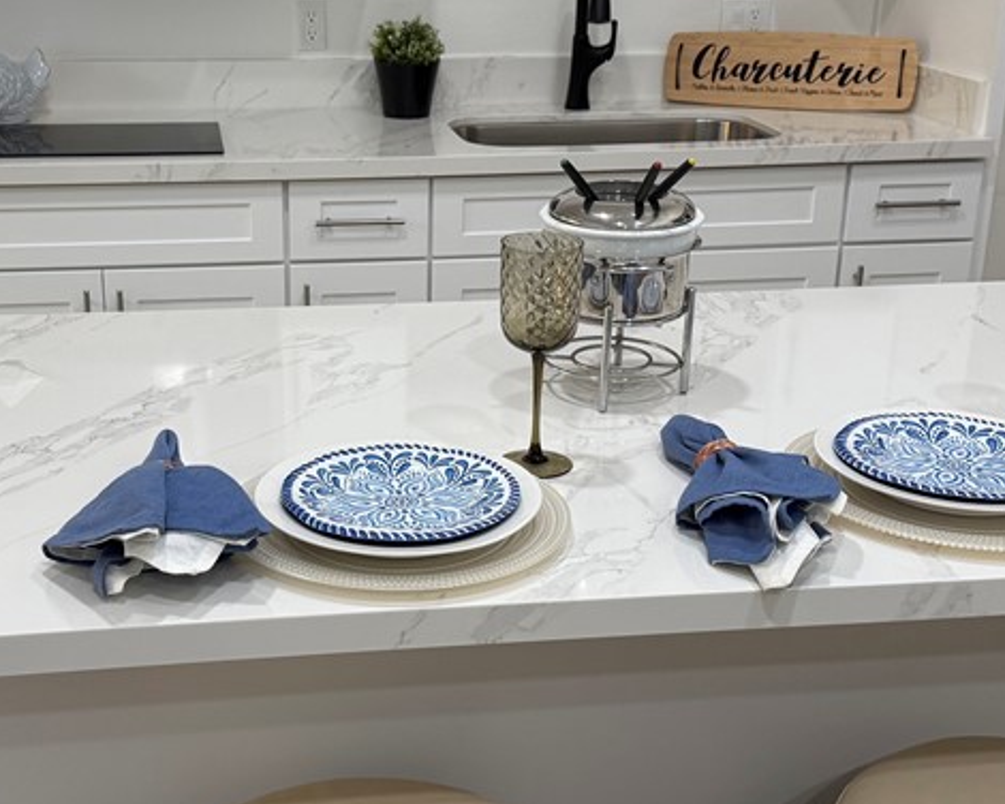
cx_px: 402
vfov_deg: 29.7
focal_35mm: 51
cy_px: 374
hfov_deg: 36.5
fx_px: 1517
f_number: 1.78
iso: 200
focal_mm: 6.76
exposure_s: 1/120
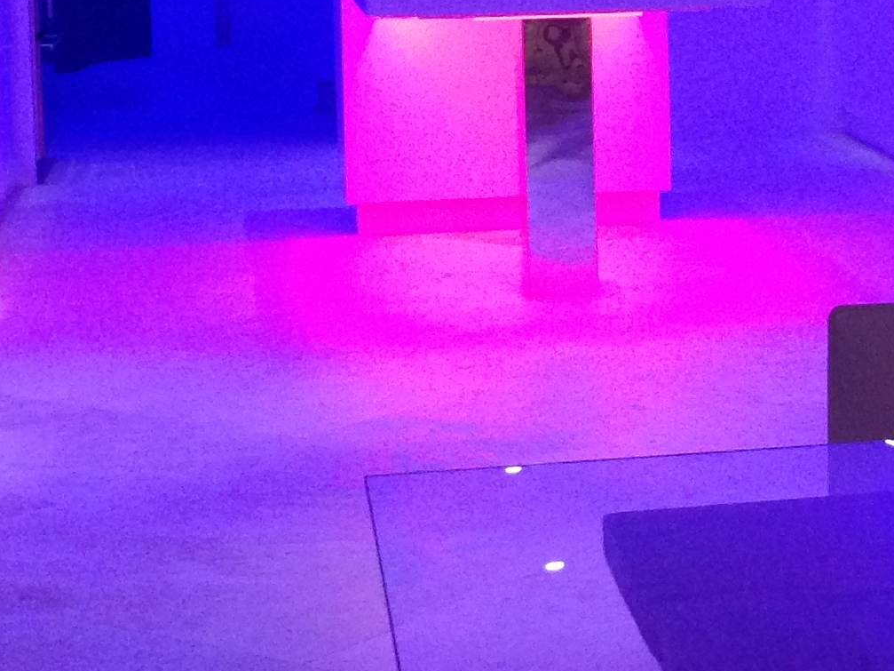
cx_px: 866
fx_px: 2763
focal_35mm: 107
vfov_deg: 13.7
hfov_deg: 18.0
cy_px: 108
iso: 250
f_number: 2.4
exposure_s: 1/20
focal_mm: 4.13
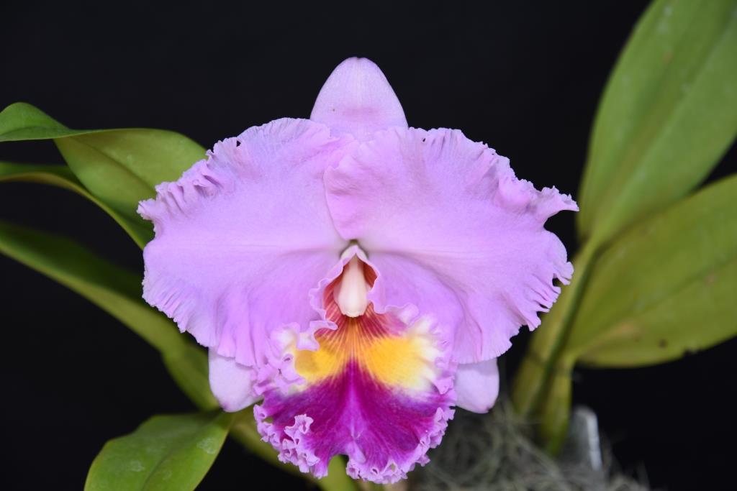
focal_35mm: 75
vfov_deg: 18.2
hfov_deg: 27.0
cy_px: 246
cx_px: 368
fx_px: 1536
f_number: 5
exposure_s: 1/60
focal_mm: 75
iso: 200
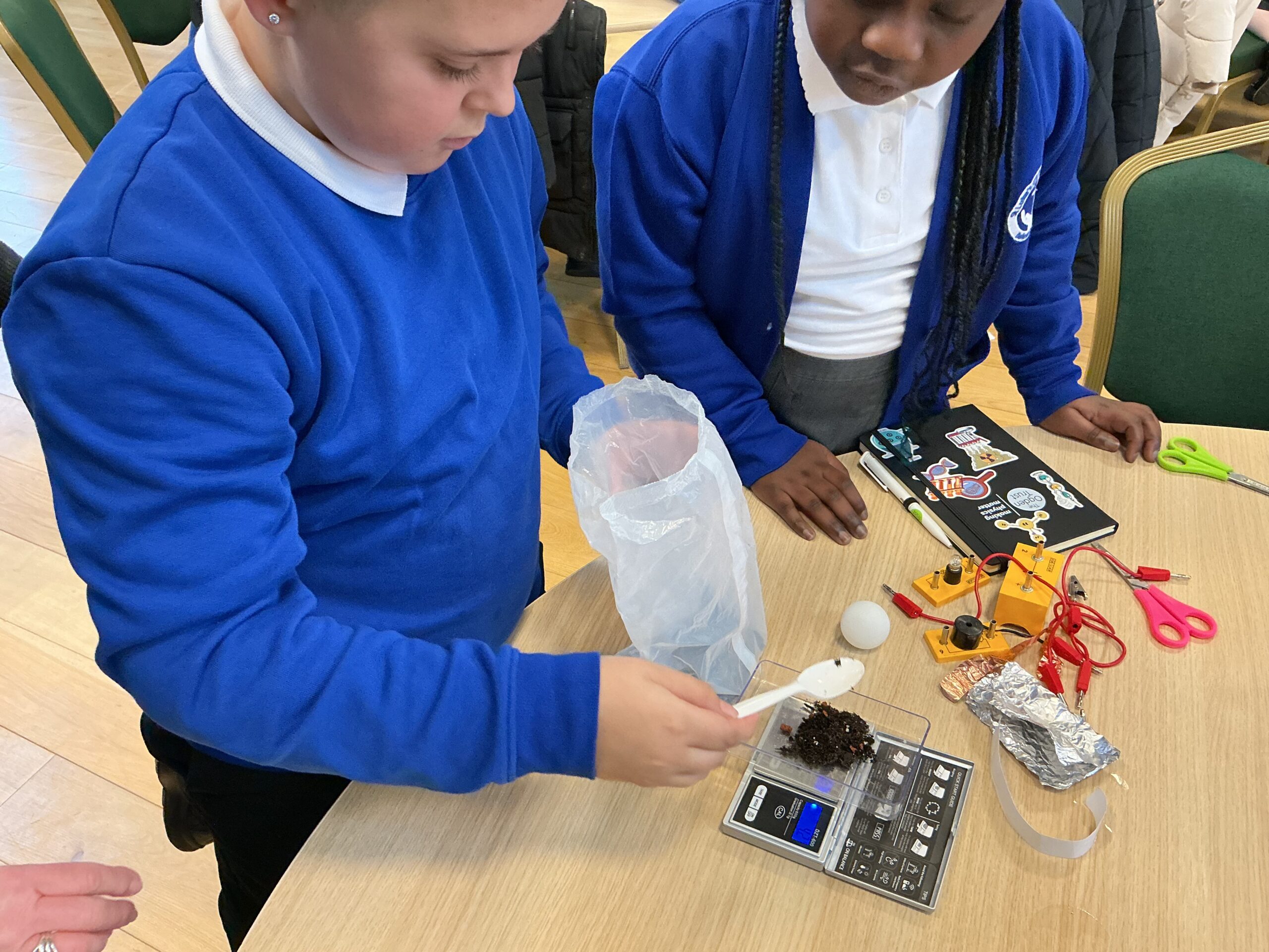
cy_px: 476
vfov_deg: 48.2
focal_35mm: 29
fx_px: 1063
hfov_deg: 61.7
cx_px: 634
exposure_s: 1/50
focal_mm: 3
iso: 160
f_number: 1.8
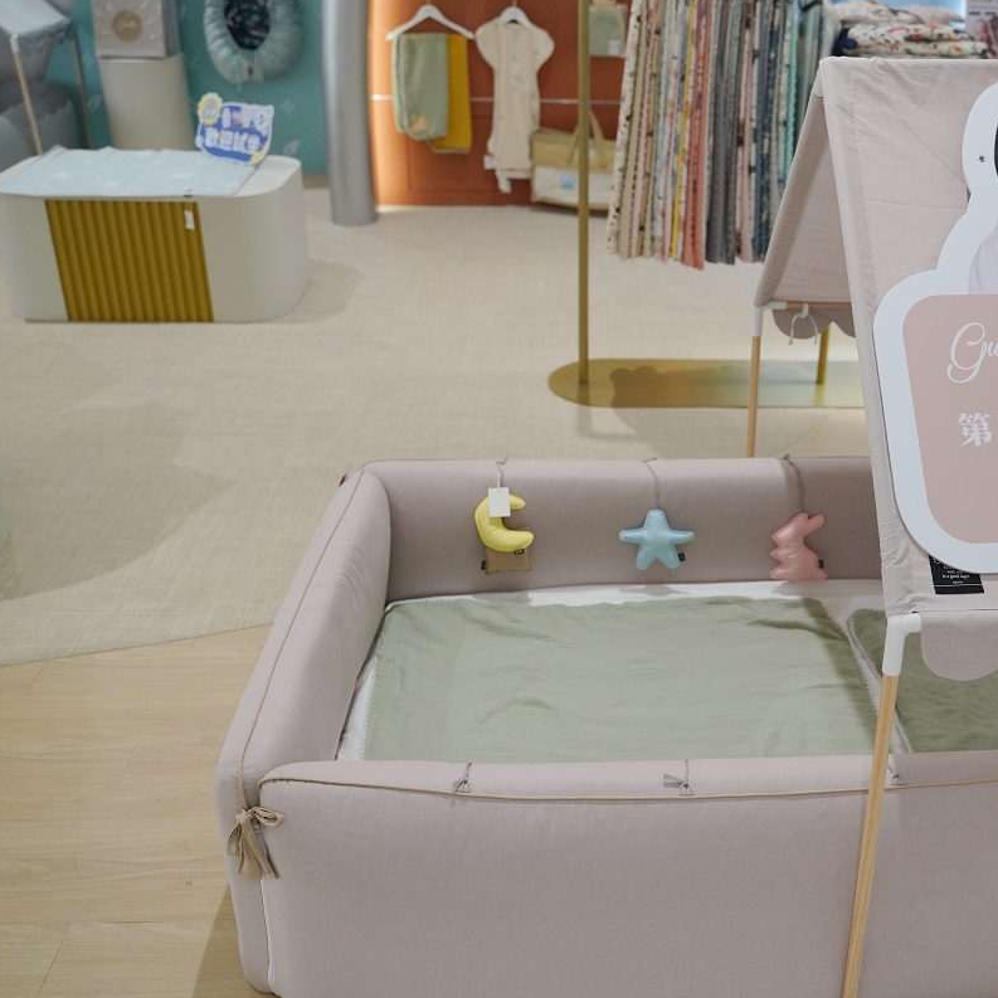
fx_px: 1174
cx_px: 717
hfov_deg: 44.9
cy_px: 497
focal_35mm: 36
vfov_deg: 46.0
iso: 1600
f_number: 3.5
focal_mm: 28
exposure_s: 1/160
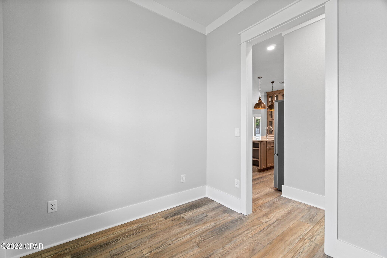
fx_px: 161
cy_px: 129
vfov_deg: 77.3
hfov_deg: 100.4
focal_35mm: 15
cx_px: 194
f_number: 8
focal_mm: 10
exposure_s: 1
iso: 400
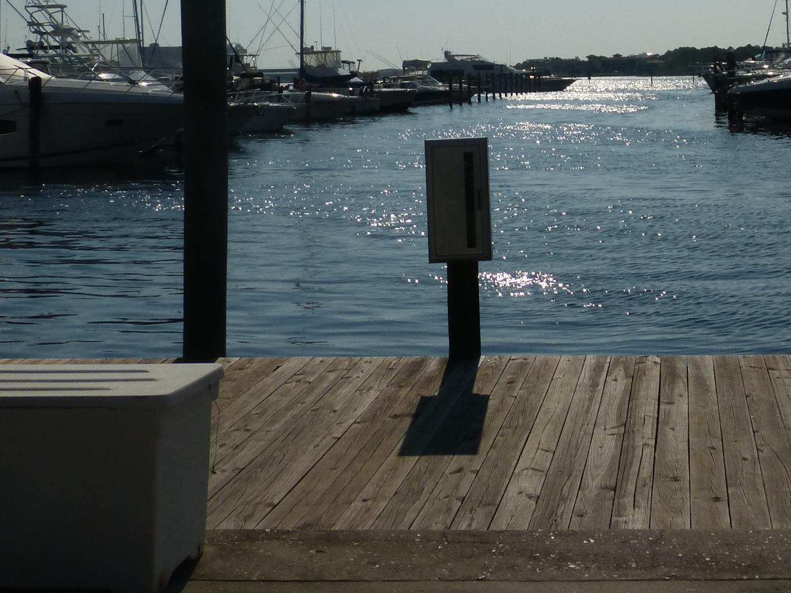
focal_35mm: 56
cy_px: -47
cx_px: 571
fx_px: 1280
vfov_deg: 24.5
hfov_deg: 33.8
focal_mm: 4.5
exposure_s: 1/2000
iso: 100
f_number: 4.5
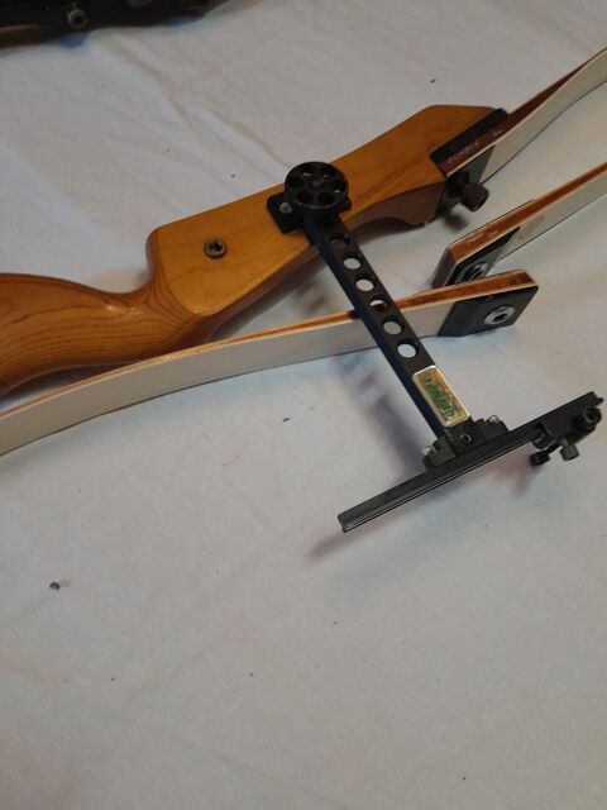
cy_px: 405
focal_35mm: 27
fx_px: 631
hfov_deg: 51.4
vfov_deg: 65.3
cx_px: 304
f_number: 1.8
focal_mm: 4
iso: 320
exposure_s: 1/60
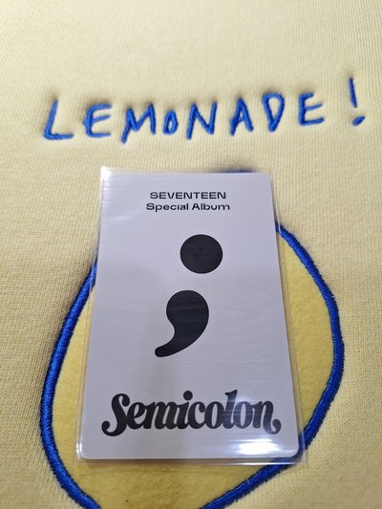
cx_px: 191
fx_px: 338
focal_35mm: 23
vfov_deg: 73.9
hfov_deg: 58.9
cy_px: 254
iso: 50
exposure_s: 1/60
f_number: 1.8
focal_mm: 5.54
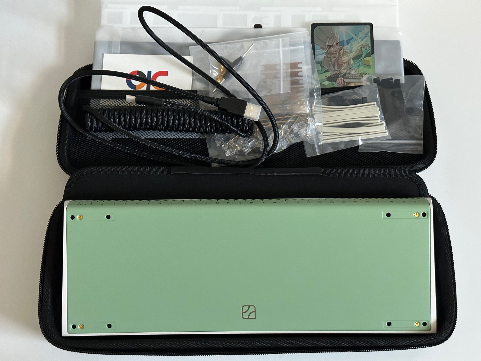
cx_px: 240
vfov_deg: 30.3
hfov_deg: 39.7
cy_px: 180
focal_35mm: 48
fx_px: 667
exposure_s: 1/40
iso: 500
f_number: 1.78
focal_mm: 6.86
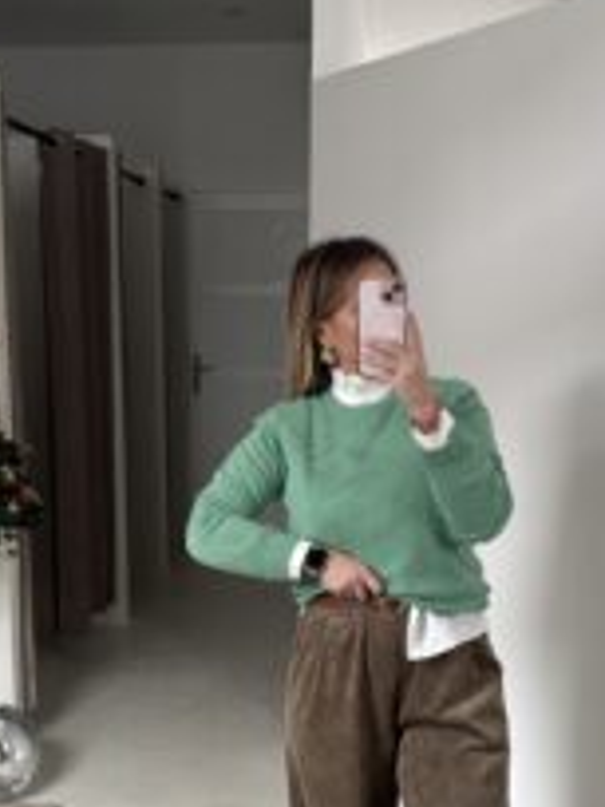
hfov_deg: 28.5
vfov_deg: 36.9
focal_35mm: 51
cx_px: 257
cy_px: 566
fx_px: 1188
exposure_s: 1/50
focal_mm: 5.96
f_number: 1.6
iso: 160
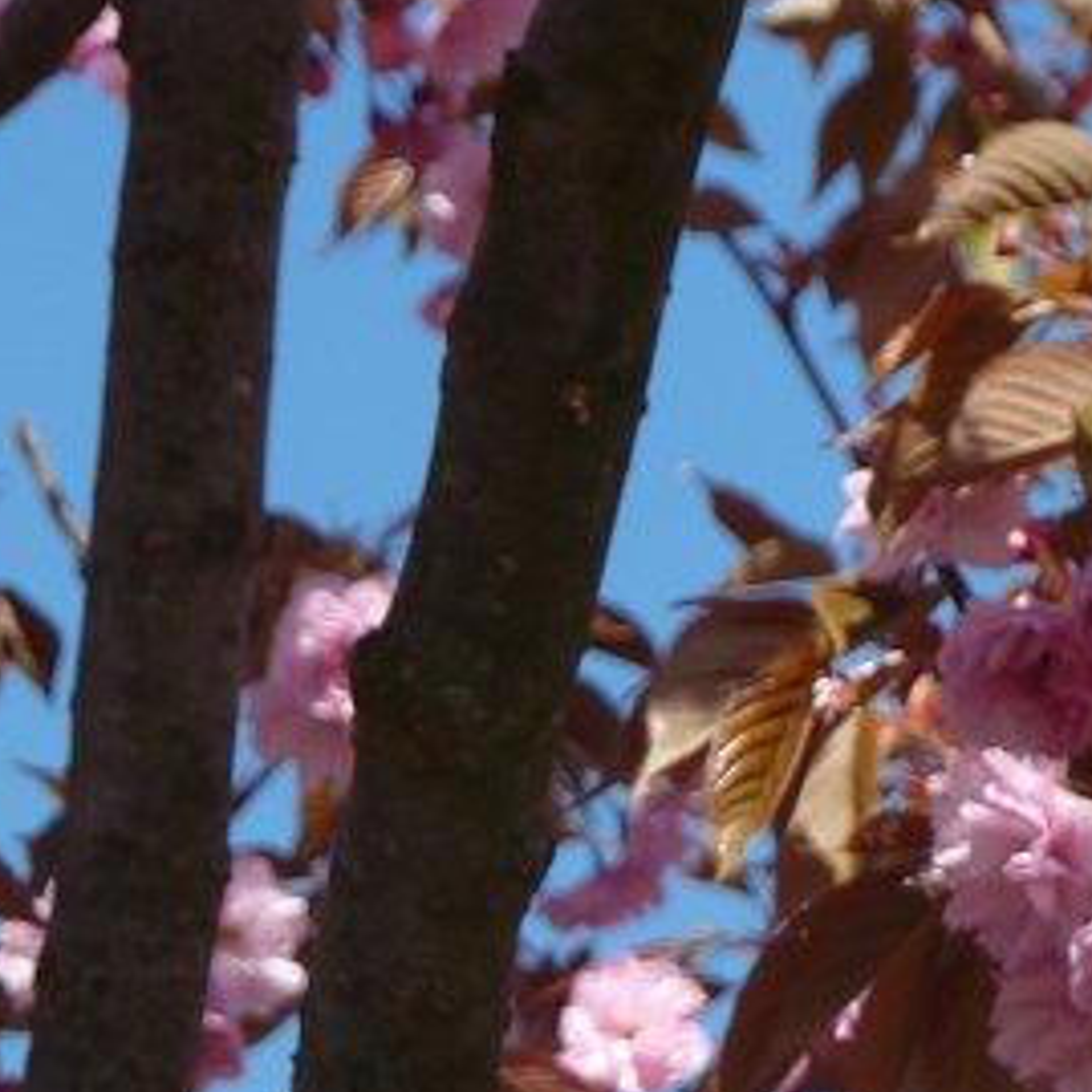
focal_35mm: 350
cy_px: 1510
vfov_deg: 5.0
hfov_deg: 5.0
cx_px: 747
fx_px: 12492
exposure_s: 1/320
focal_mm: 17
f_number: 4.3
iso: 80
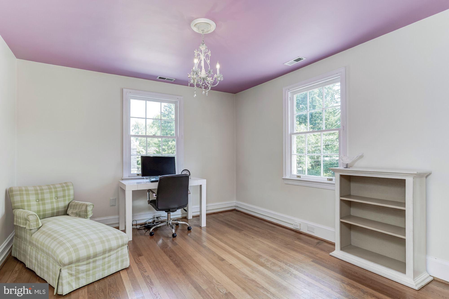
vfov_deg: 67.4
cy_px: 150
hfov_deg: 90.0
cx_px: 224
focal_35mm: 18
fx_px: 225
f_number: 8
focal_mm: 18
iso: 200
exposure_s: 1/40
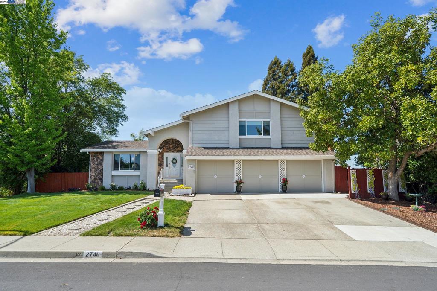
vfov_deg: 67.3
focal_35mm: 18
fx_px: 218
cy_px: 146
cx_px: 218
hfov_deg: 90.0
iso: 100
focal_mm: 18
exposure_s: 1/500
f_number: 5.6
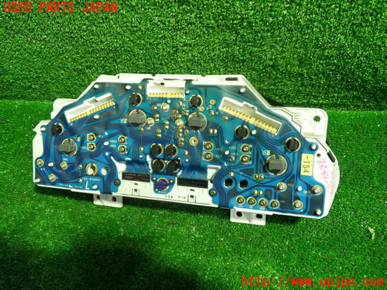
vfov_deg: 46.8
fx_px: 335
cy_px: 145
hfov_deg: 60.0
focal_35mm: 30
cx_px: 194
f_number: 2.3
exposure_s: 1/30
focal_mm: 5.4
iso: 320
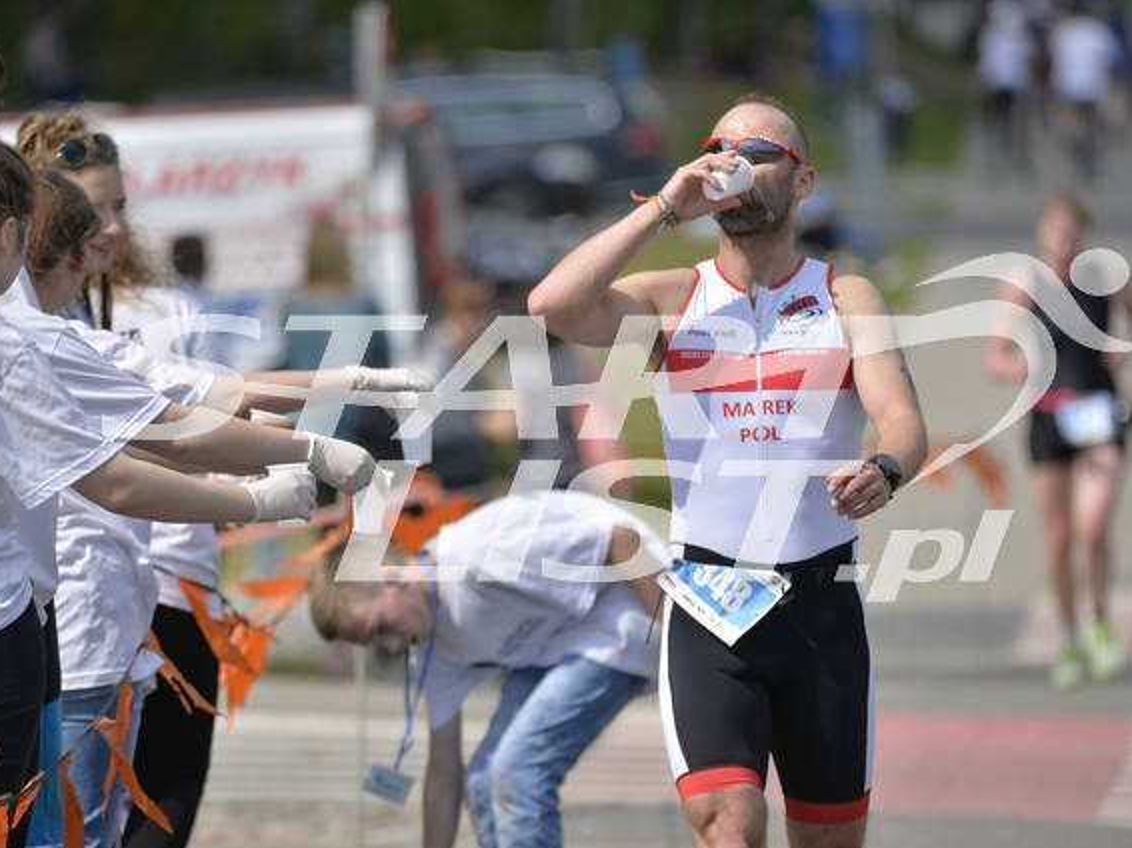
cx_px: 628
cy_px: 425
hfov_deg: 4.3
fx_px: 14938
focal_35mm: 457
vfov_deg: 3.3
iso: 400
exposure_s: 1/4000
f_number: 6.3
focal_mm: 420
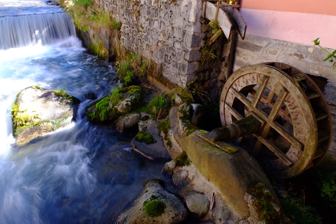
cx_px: 168
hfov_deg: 71.5
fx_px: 233
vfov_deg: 51.3
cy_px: 112
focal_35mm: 25
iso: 200
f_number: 22
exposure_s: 1/4
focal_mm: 16.7
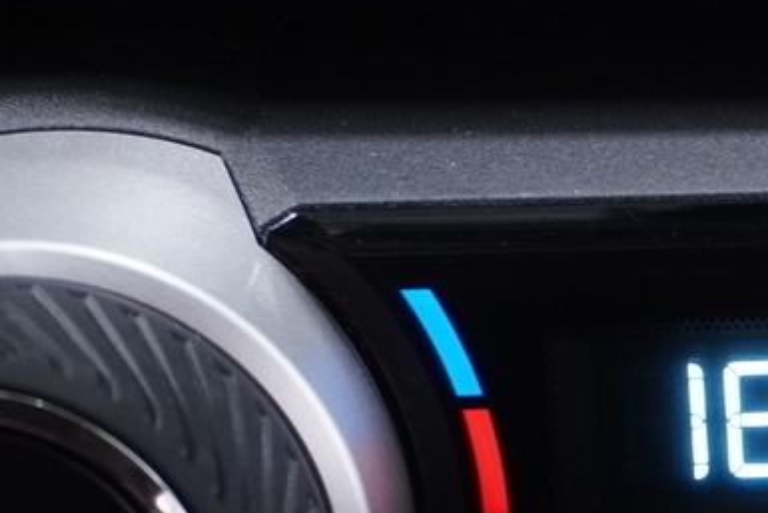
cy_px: 645
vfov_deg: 9.3
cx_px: 1233
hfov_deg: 13.2
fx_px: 3097
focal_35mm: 145
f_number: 4
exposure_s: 1/13
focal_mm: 23
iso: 1000
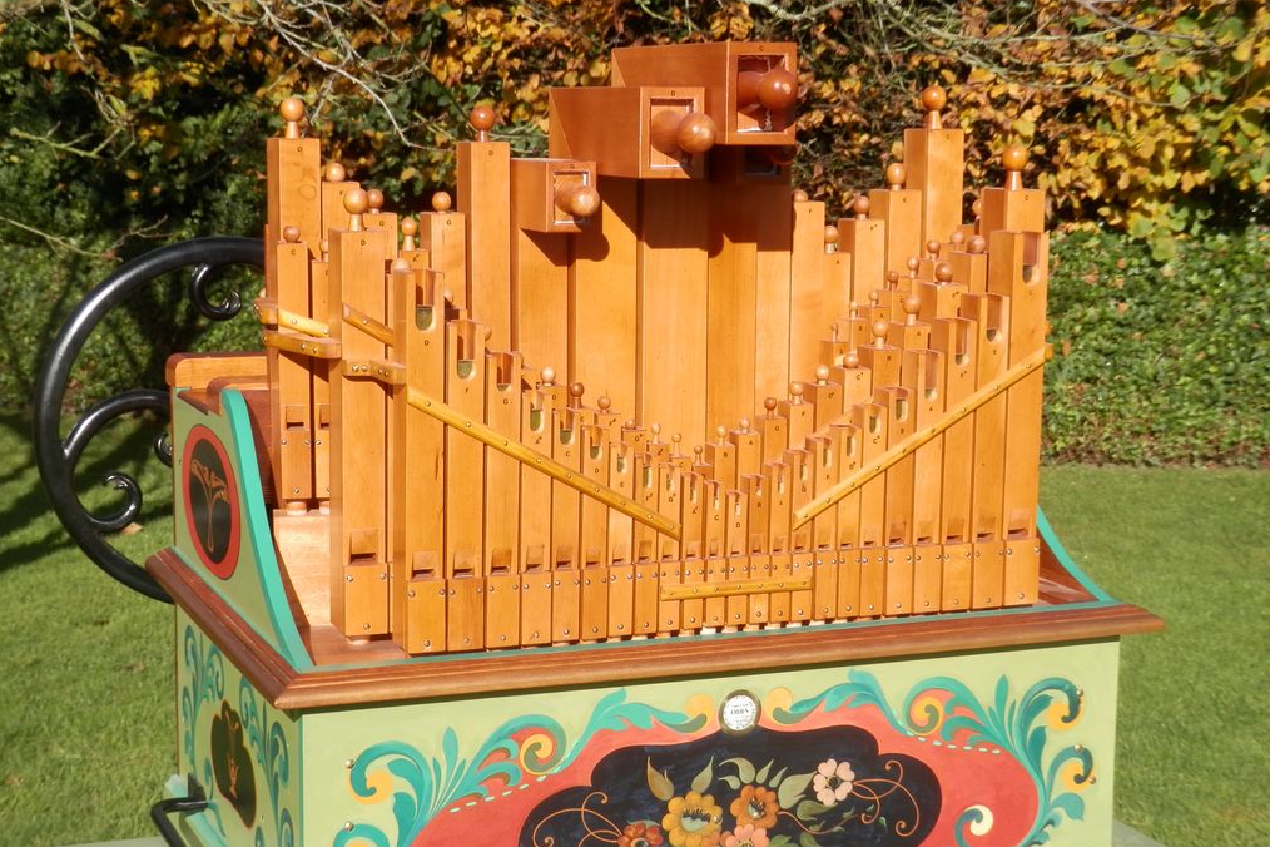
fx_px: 2222
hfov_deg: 31.9
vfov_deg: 21.6
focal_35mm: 63
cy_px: 464
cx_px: 632
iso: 80
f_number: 4.2
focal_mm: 10.8
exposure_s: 1/400
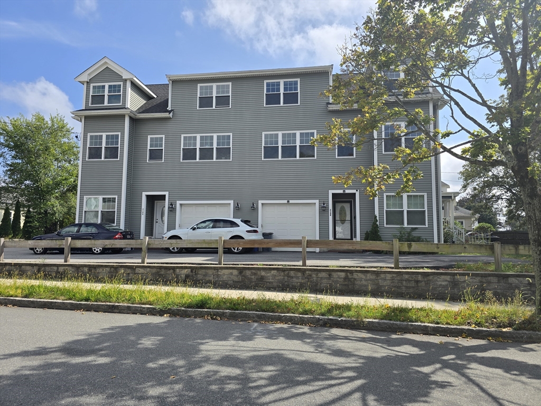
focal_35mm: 23
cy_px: 203
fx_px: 359
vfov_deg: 58.9
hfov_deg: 73.9
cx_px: 270
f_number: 1.7
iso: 12
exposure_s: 1/890
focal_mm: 6.3
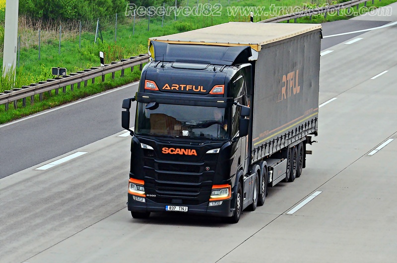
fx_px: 2806
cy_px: 132
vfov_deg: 5.4
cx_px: 198
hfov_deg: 8.1
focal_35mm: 255
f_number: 9
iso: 1250
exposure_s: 1/640
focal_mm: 170
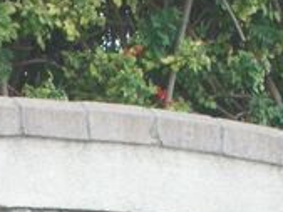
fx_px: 4066
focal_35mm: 497
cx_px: -186
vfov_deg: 3.0
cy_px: 492
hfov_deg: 4.0
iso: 160
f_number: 5.7
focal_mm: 18.8
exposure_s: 1/50
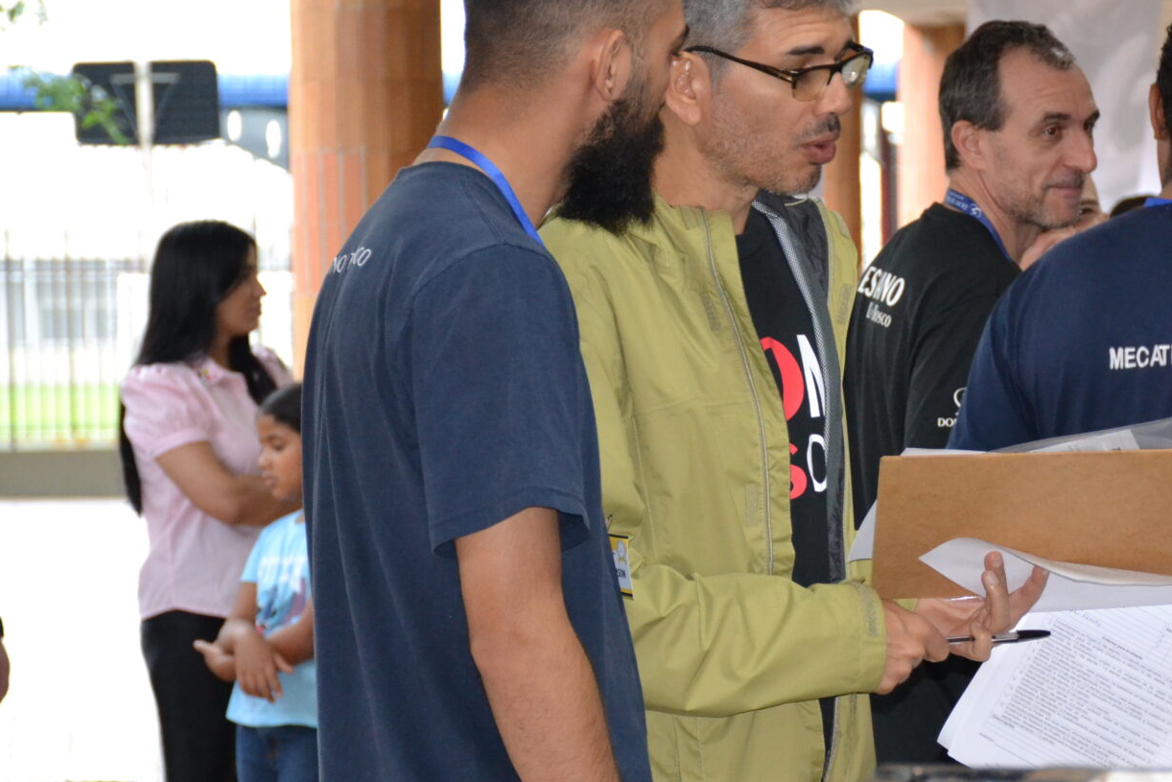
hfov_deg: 12.4
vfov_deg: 8.3
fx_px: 5372
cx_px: 873
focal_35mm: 165
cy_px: 470
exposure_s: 1/60
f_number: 5
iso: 2200
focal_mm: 70
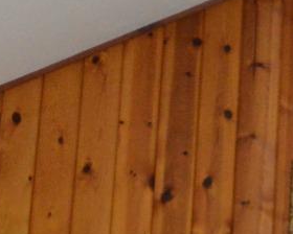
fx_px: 1570
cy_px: -76
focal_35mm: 181
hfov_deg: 10.3
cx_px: 434
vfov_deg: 8.4
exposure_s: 1/60
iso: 2800
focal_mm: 24
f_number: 3.5
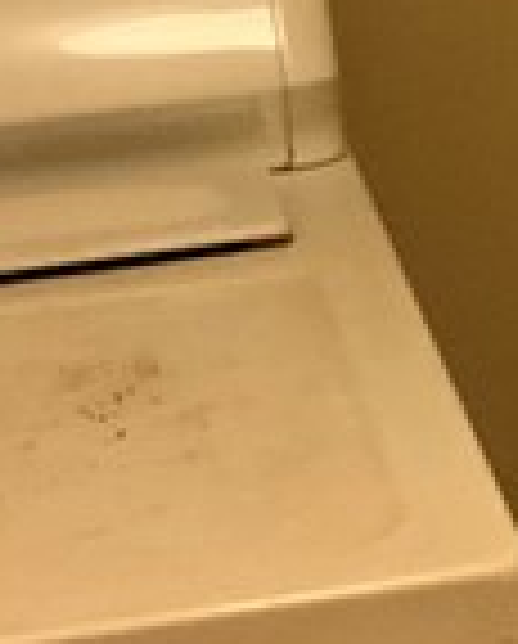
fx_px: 3859
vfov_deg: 9.5
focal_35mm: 202
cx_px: 563
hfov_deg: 7.6
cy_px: 0
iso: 320
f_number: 1.8
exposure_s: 1/40
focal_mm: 3
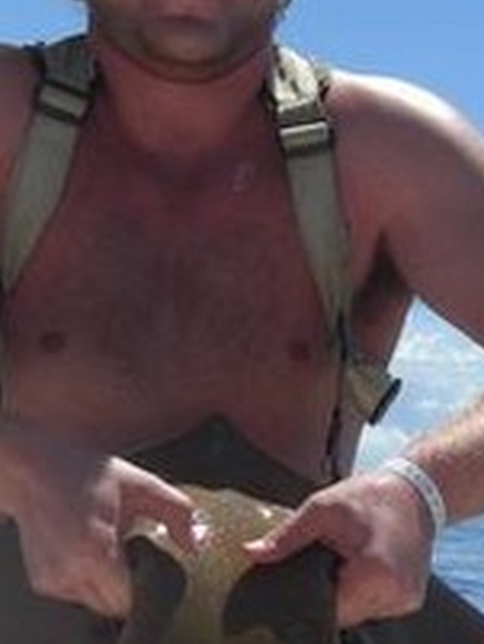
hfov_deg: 12.5
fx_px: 2216
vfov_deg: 16.5
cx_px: 237
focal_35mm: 119
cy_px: 388
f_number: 8
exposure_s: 1/250
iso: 80
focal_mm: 7.9
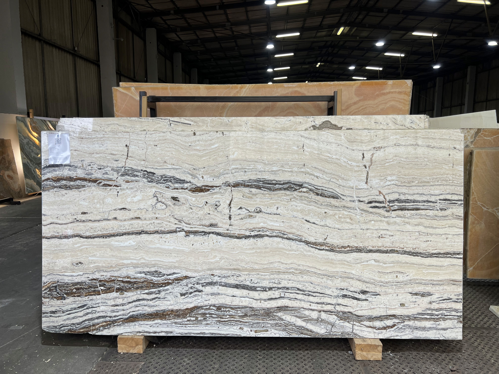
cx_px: 250
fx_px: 375
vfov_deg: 53.1
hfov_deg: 67.3
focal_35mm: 26
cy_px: 187
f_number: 1.5
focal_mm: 5.7
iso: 40
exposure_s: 1/100
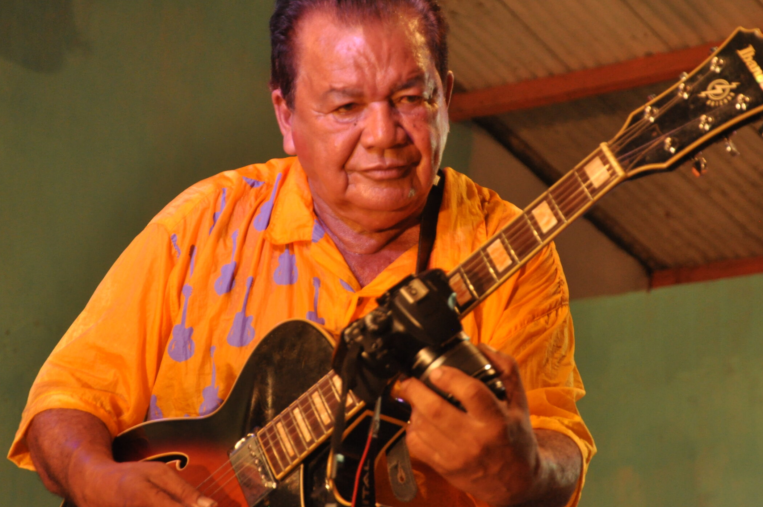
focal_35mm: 113
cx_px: 401
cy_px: 221
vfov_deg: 12.1
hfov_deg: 18.1
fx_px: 2392
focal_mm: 62
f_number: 5.3
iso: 1000
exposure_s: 1/80
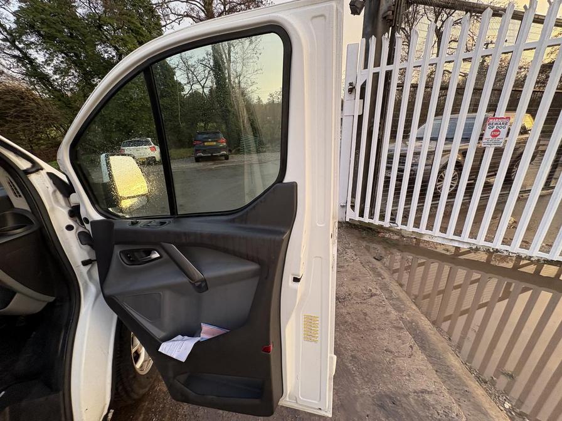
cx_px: 281
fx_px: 227
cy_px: 210
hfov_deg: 102.1
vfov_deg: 85.7
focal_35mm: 14
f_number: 2.2
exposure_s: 1/99
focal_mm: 2.22
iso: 125
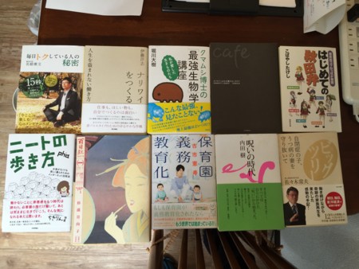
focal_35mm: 29
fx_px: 301
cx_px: 180
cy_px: 134
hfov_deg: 61.6
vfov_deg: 48.3
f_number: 2.2
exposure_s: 1/120
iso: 50
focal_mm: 4.15
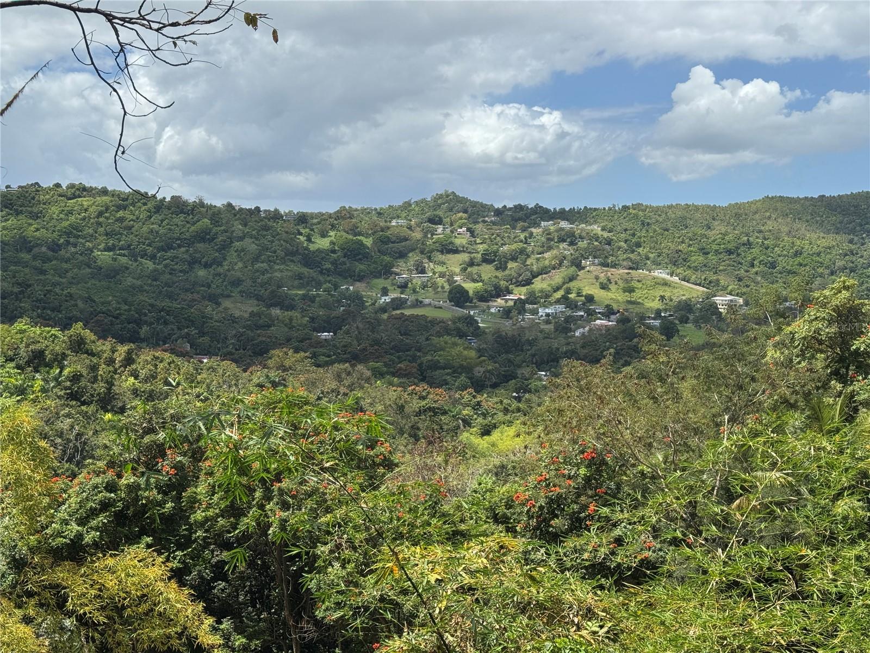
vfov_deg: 30.3
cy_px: 326
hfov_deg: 39.7
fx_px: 1206
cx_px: 435
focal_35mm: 48
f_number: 1.78
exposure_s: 1/4310
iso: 64
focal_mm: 6.76
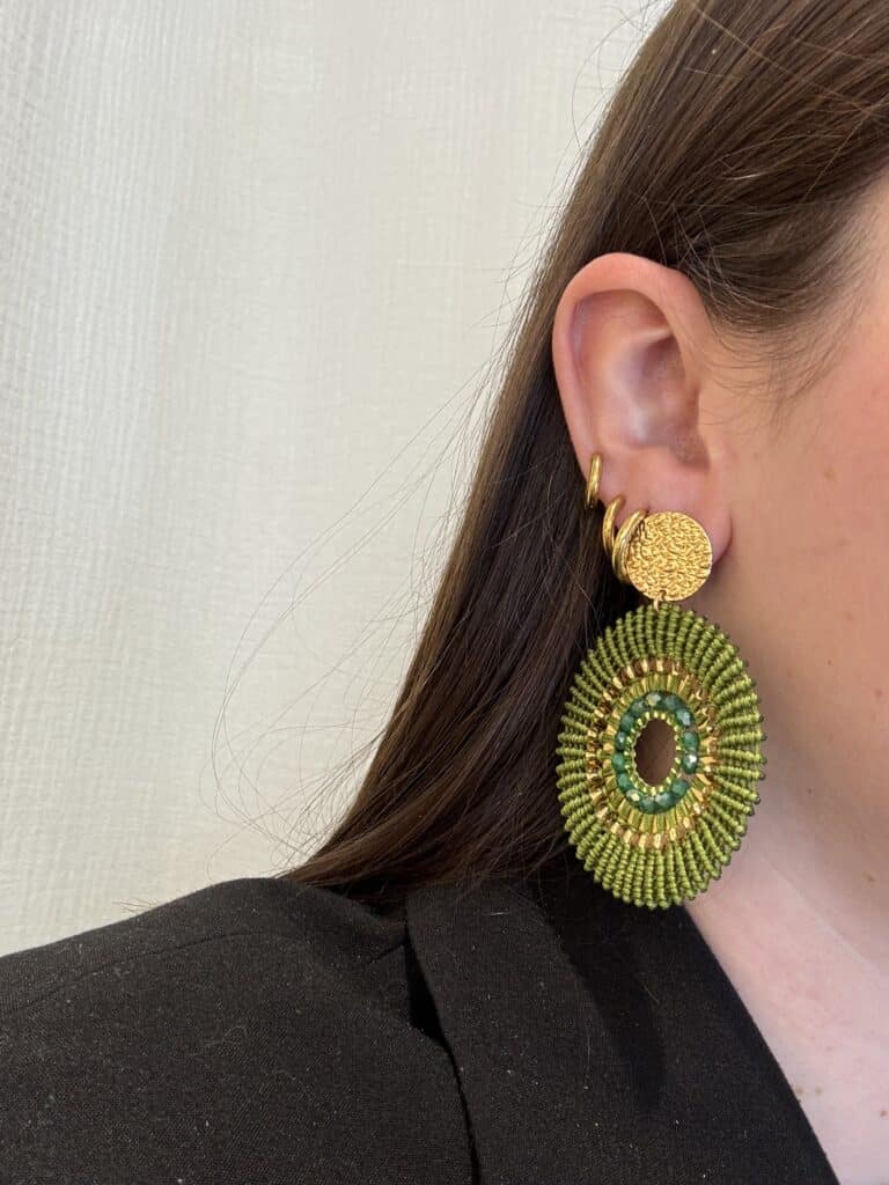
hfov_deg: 46.8
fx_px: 1027
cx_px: 444
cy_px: 592
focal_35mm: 30
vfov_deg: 60.0
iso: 50
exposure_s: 1/50
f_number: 1.9
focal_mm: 2.69
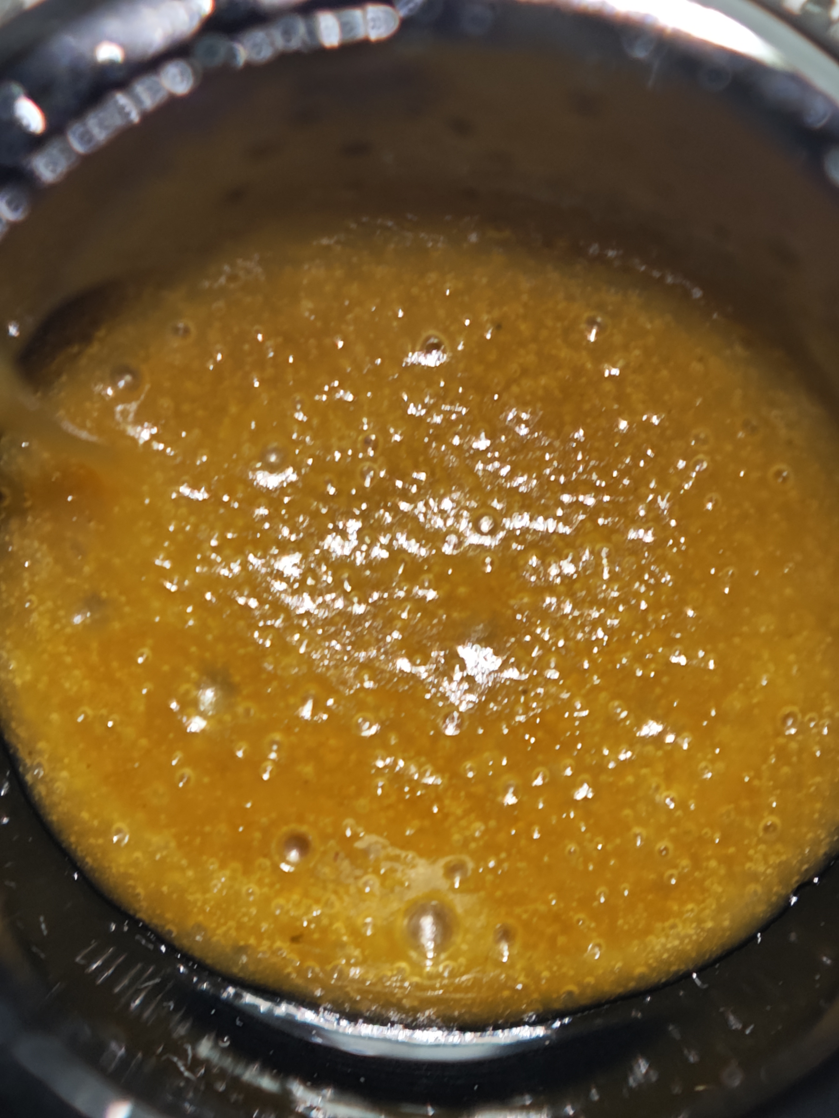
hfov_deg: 10.6
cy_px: 559
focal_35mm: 140
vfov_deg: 14.1
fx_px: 4524
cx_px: 420
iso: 50
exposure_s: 1/100
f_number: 1.8
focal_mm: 11.5
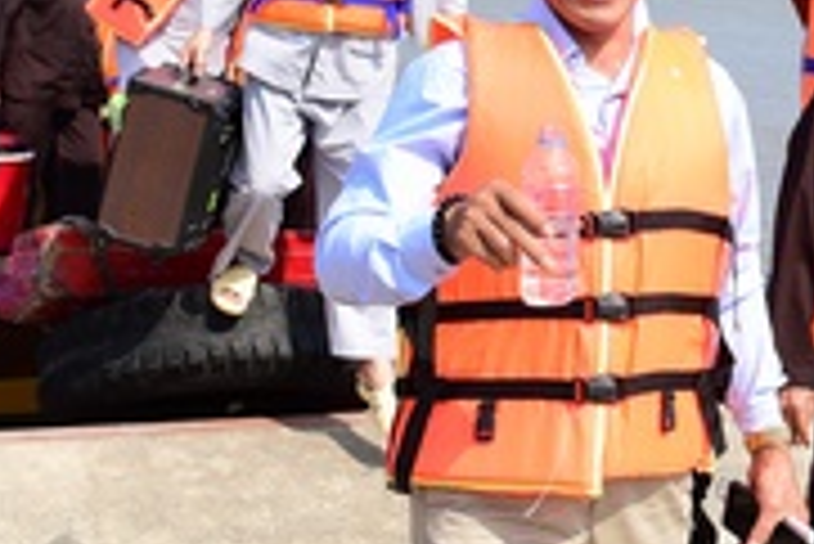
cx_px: 949
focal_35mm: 86
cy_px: 99
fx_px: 1946
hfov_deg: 22.0
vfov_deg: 15.8
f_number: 6.3
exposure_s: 1/500
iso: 200
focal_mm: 24
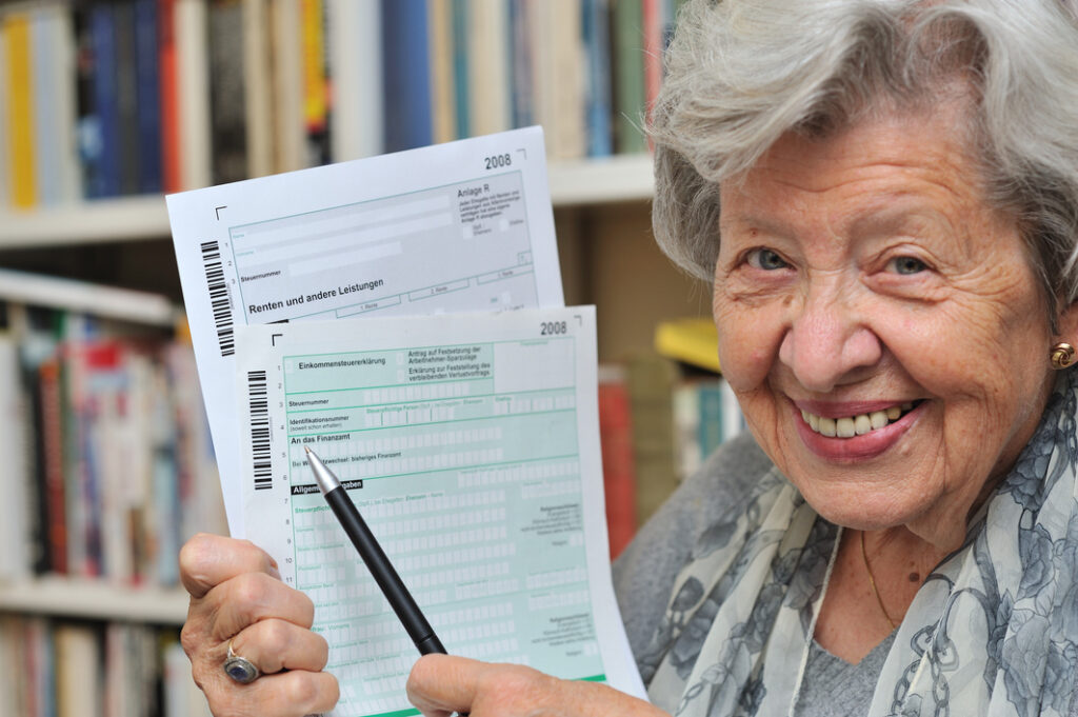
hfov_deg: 23.9
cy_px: 358
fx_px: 2543
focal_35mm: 85
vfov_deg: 16.0
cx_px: 539
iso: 200
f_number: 5
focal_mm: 85
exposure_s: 1/30
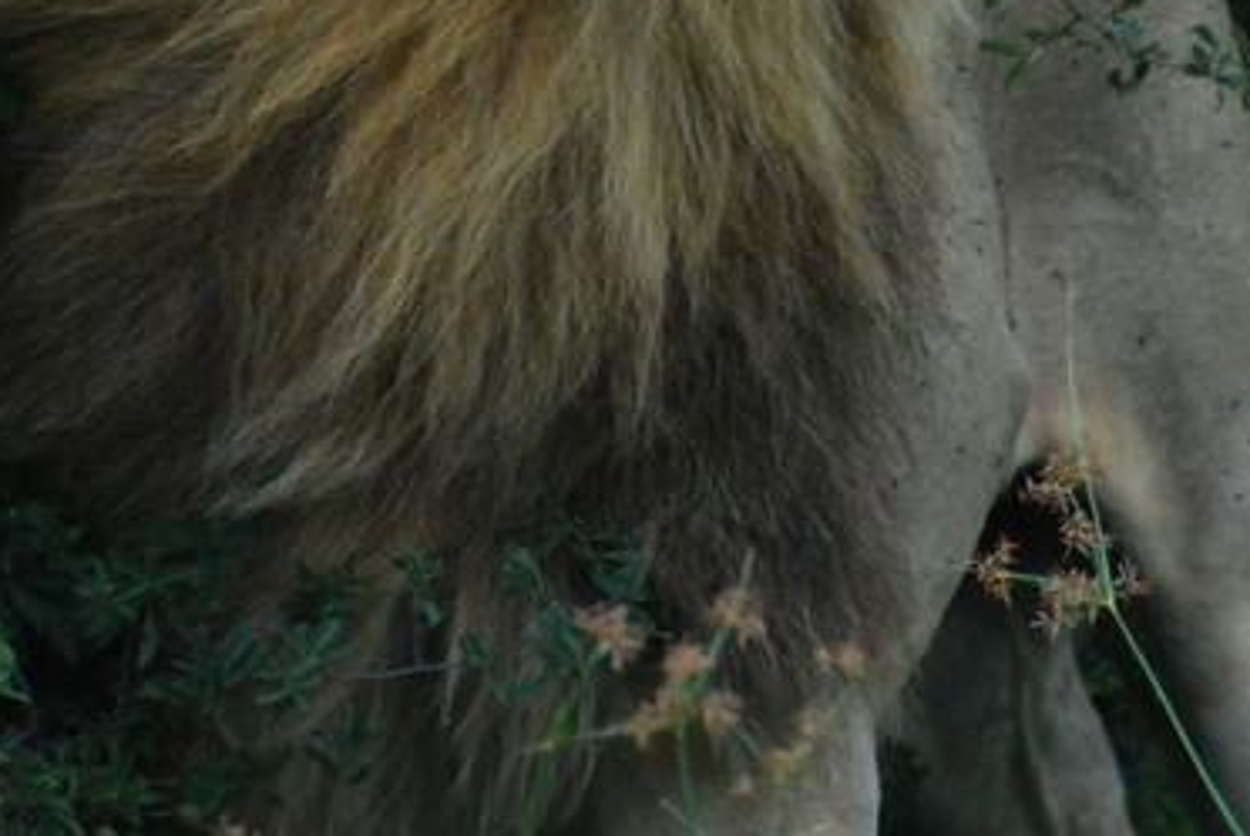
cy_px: -314
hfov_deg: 1.5
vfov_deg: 1.0
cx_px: 766
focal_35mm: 1417
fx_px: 49259
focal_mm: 300
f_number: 5.6
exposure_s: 1/640
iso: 800
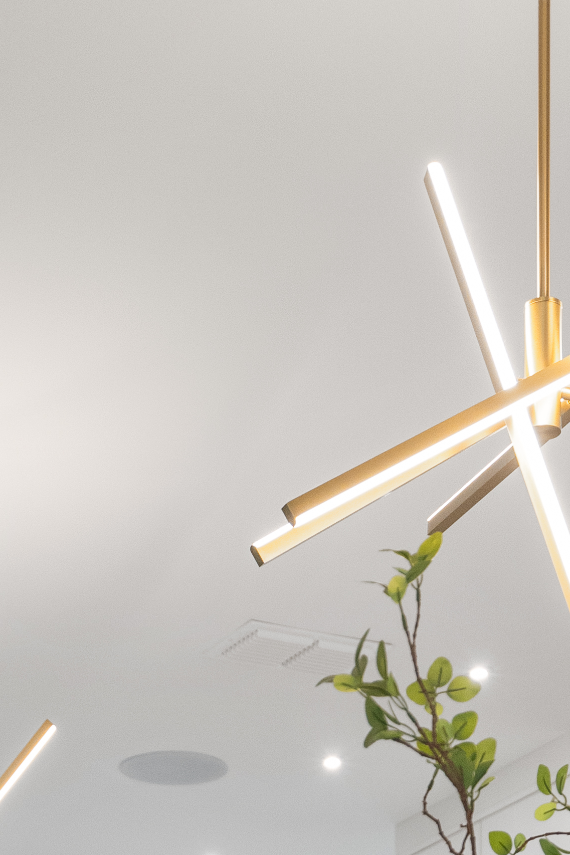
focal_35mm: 102
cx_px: 224
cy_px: 1497
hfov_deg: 13.4
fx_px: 2423
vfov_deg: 16.9
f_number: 4
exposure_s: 1/50
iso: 800
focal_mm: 29
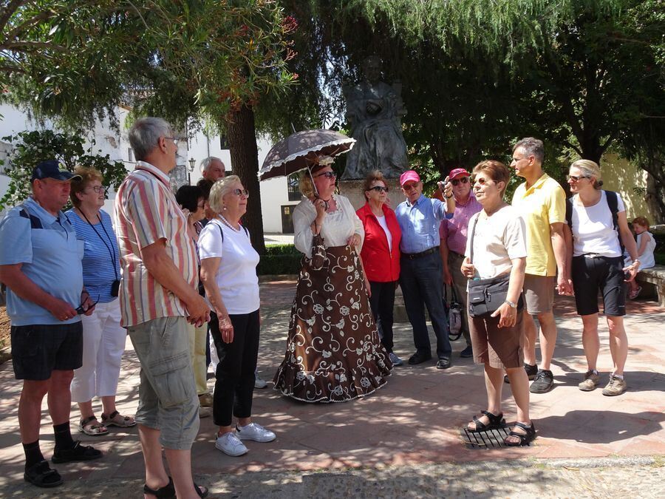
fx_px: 634
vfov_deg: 42.9
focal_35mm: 33
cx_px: 332
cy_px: 250
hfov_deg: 55.4
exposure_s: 1/320
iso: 80
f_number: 4
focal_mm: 5.61
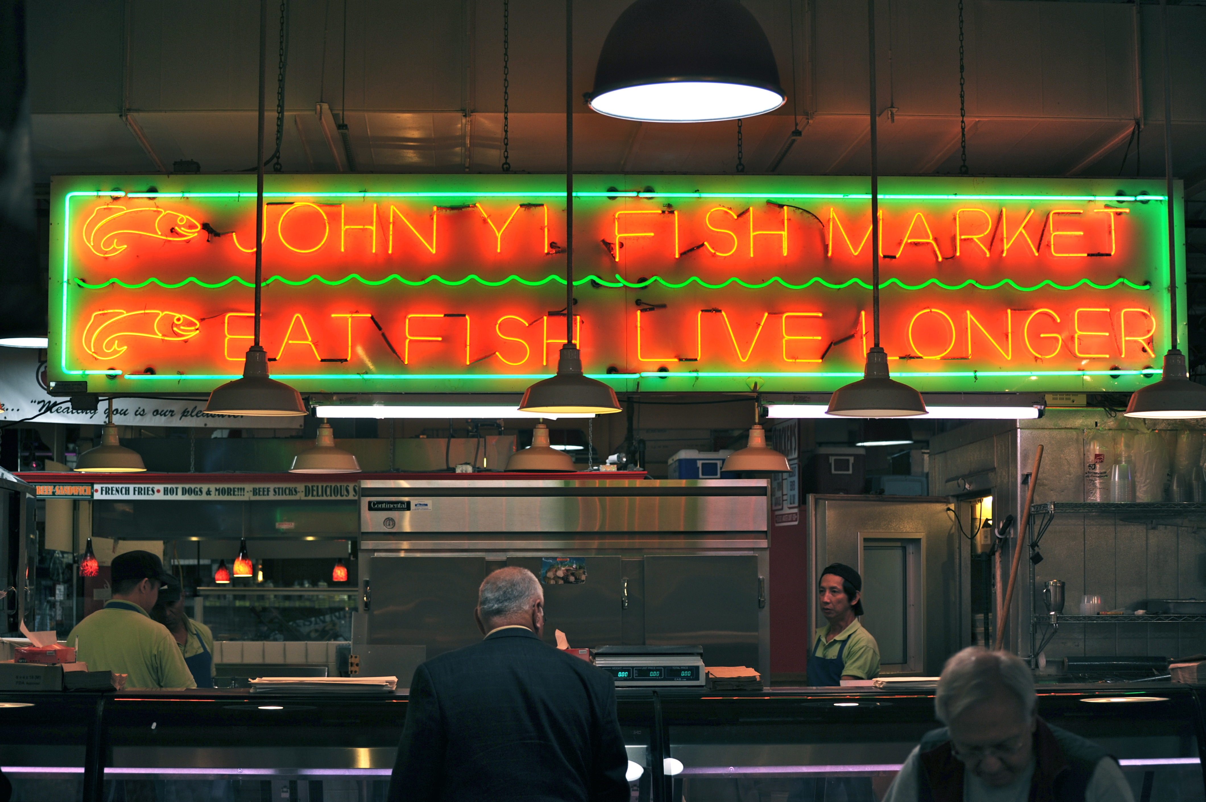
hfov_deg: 28.9
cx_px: 603
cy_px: 401
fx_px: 2343
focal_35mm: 70
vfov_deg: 19.4
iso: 400
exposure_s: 1/100
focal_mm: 70
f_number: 5
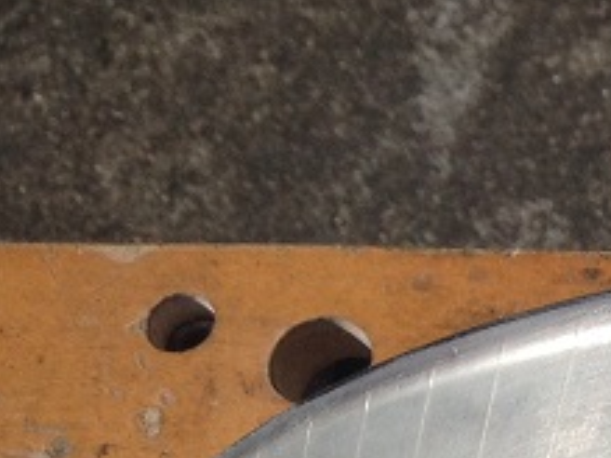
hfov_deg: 10.6
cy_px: 595
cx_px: 1406
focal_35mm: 164
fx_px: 2893
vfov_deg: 8.9
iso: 50
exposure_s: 1/2632
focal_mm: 4.28
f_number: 2.4
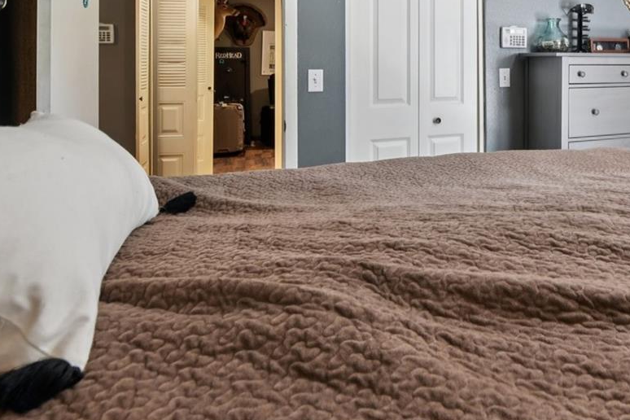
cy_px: 78
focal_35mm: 31
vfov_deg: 40.4
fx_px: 542
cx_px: 575
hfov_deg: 52.5
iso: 400
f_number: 8
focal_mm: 15
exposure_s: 1/5
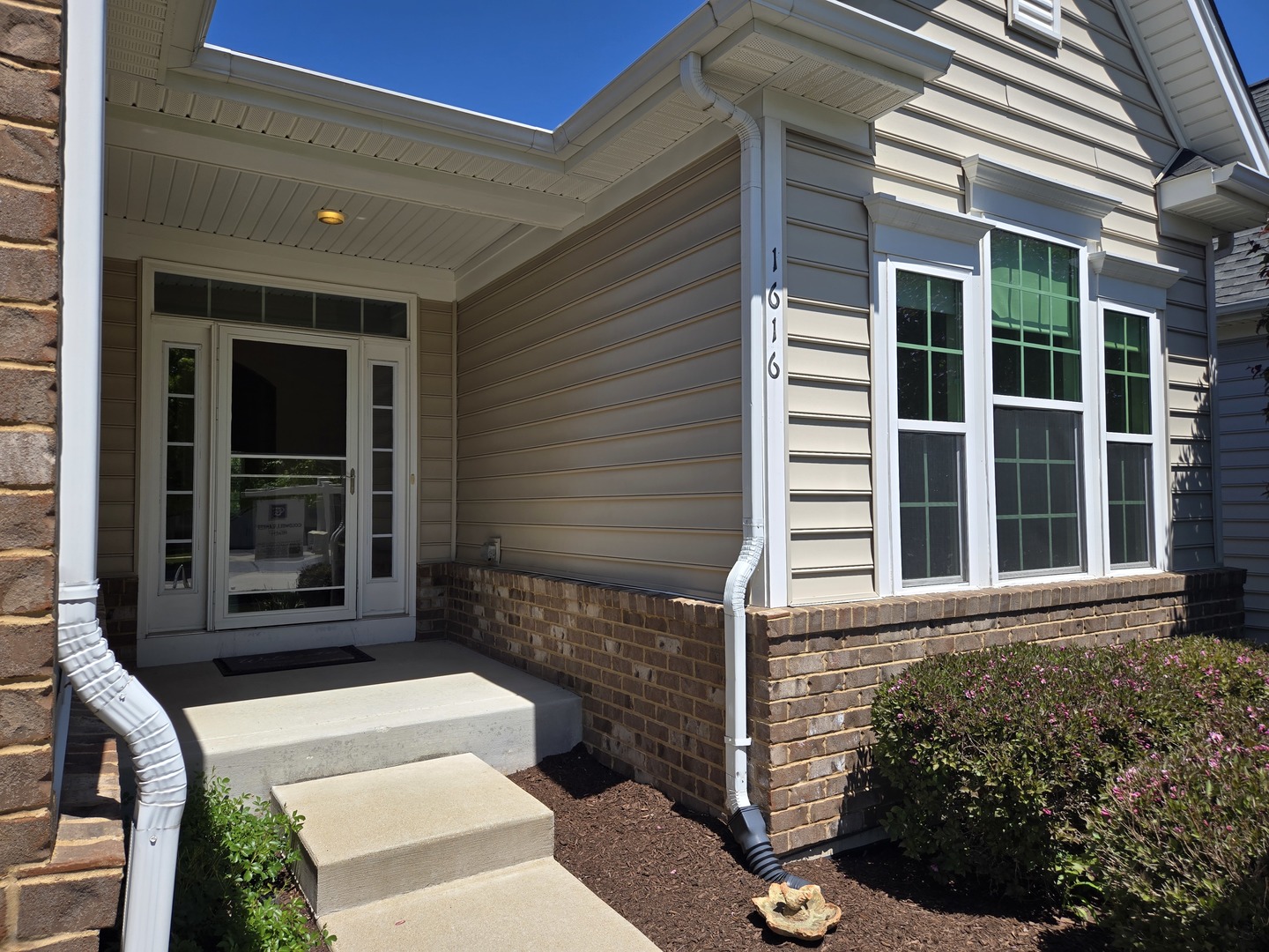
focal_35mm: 23
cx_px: 634
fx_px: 843
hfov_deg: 73.9
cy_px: 476
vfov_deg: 58.9
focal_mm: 5.4
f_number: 1.8
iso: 25
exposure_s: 1/1770
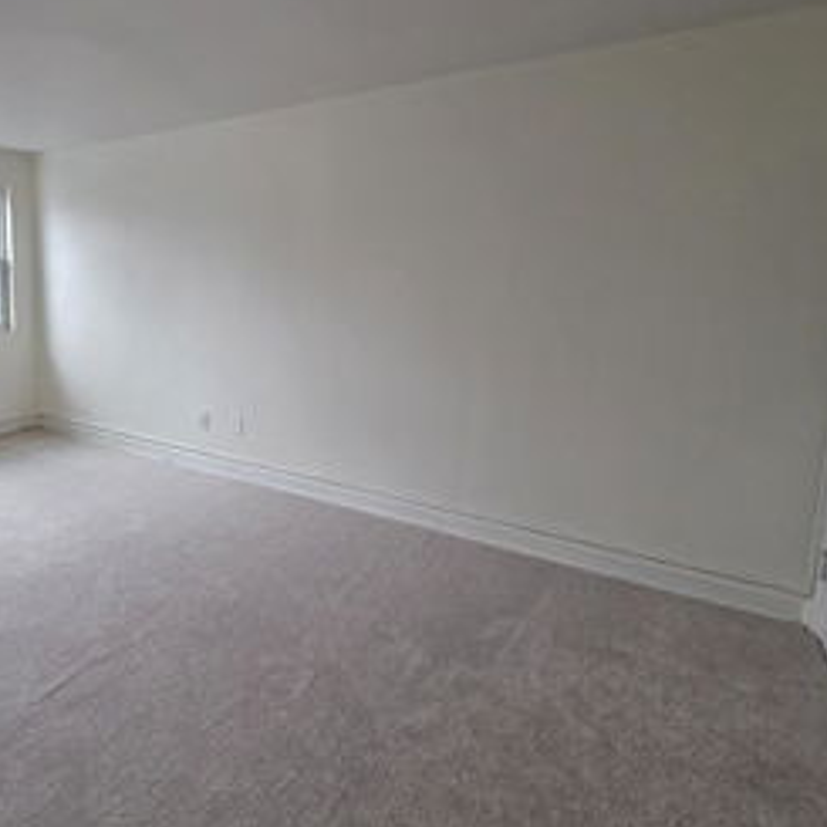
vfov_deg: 74.4
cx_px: 224
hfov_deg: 70.7
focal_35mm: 20
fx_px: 541
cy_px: 351
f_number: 2.2
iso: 250
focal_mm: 2.2
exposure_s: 1/120
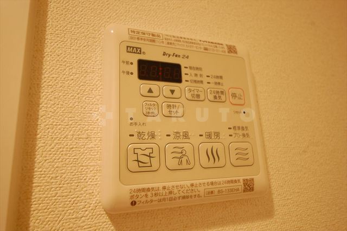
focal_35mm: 24
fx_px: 231
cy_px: 116
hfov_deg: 73.8
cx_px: 174
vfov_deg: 53.1
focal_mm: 16
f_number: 5.6
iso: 800
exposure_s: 1/25
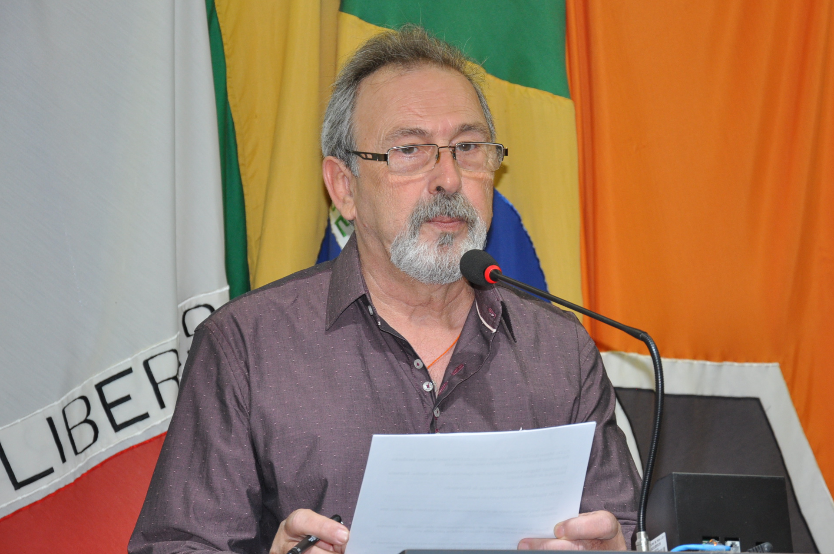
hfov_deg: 15.3
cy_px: 249
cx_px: 448
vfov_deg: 10.2
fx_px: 3100
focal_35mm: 134
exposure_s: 1/60
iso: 640
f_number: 5.3
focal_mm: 80
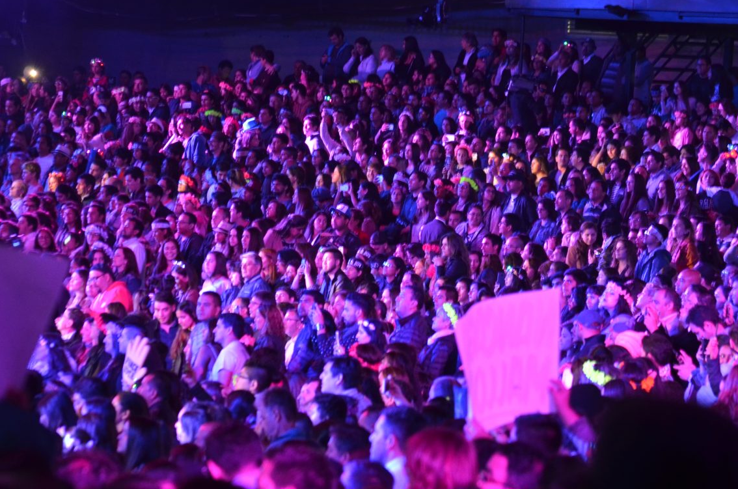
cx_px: 395
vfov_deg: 5.0
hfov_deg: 7.6
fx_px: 5544
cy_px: 195
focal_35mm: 271
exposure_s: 1/25
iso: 800
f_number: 4.5
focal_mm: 100
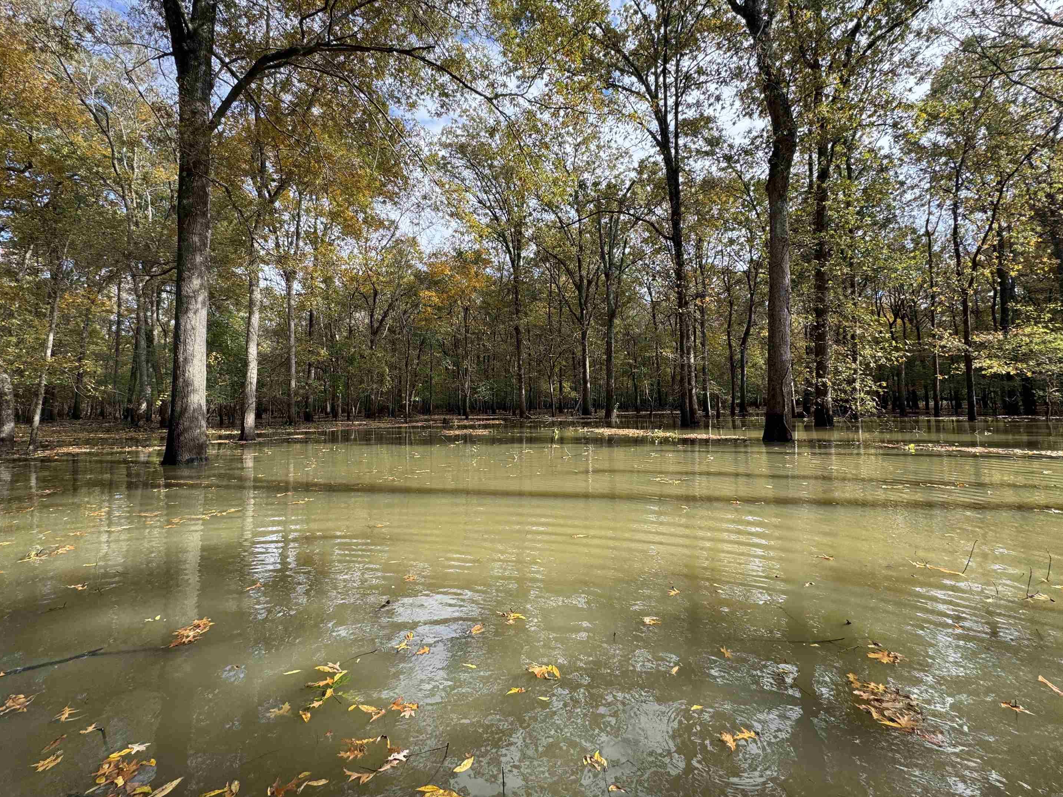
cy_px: 373
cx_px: 519
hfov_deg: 98.2
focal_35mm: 15
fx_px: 461
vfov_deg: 81.6
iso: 40
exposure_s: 1/343
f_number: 2.2
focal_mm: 2.22
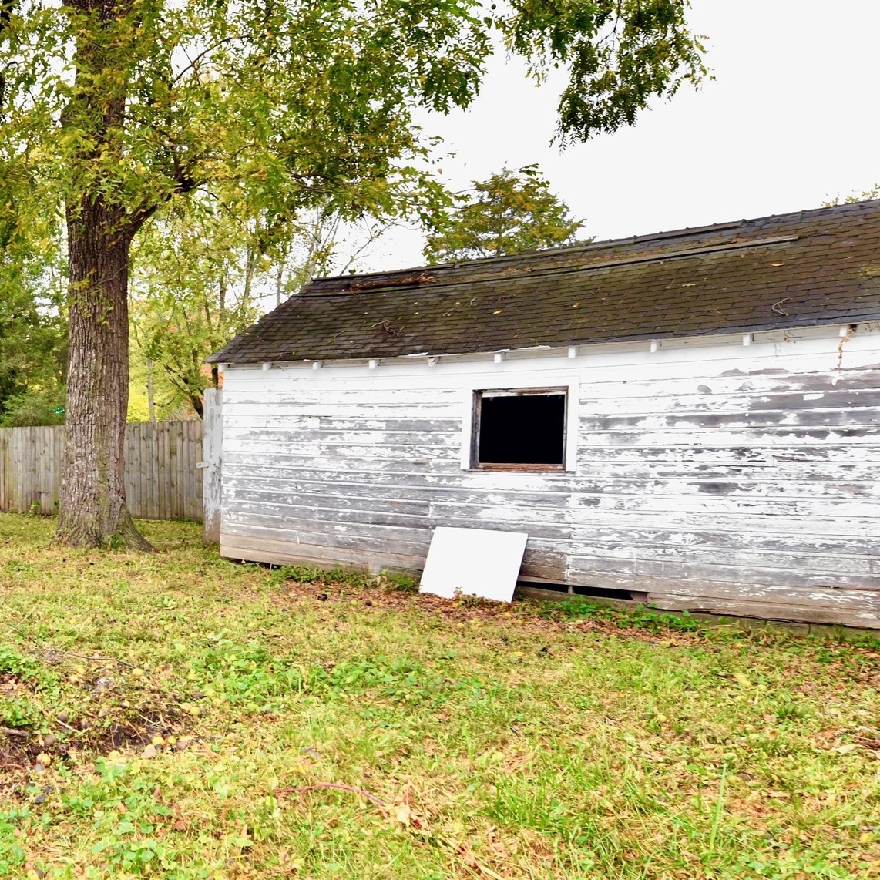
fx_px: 920
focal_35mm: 32
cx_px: 52
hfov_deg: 45.2
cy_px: 486
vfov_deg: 51.0
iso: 800
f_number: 7.1
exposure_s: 1/60
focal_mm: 14
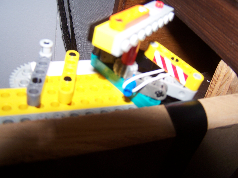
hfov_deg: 49.0
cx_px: 119
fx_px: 261
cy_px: 89
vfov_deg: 37.7
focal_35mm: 38
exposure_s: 1/60
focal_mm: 6.3
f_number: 2.8
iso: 80
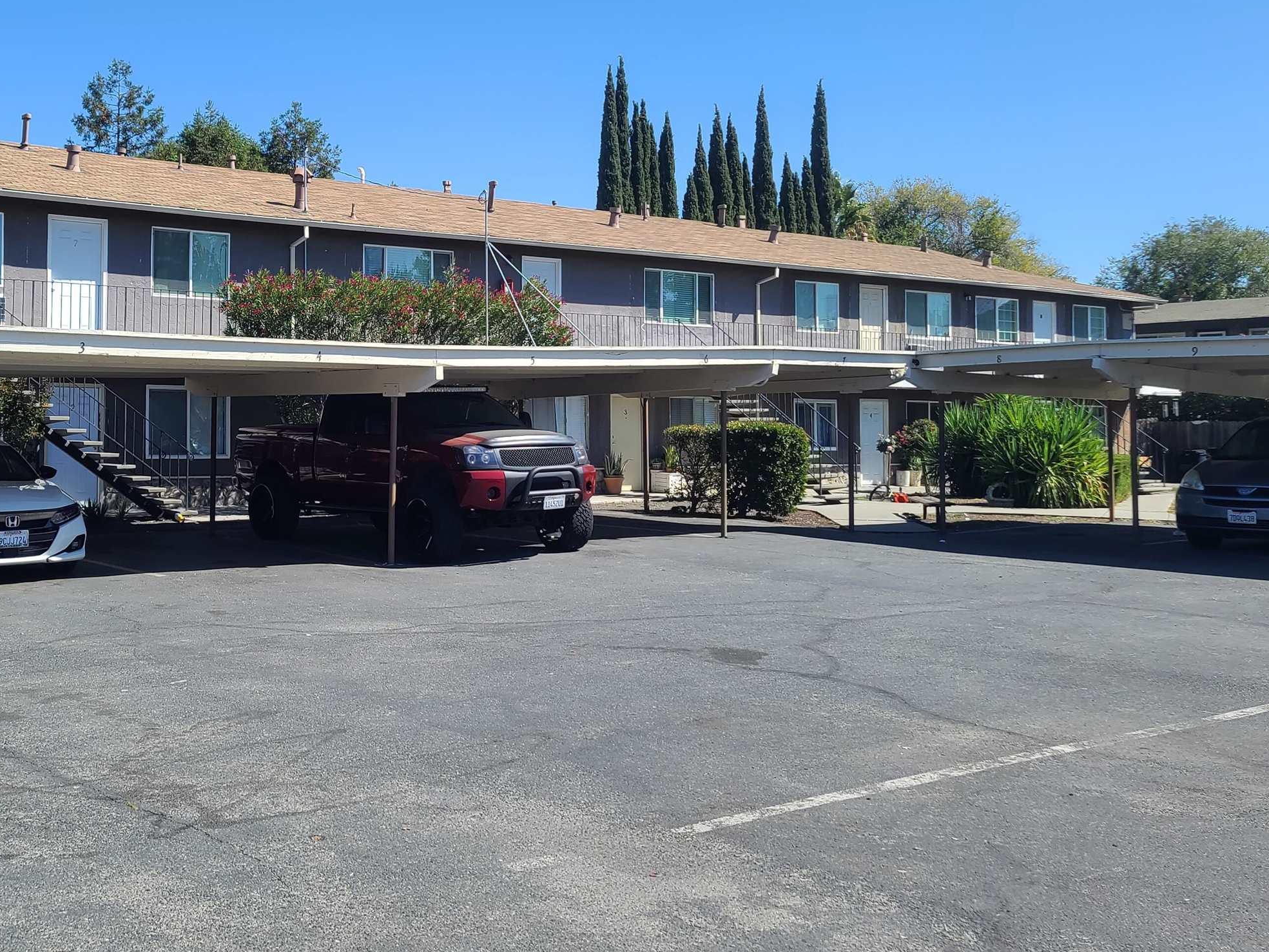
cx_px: 356
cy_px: 349
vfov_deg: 36.6
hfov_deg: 46.5
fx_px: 1430
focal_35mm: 39
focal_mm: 7
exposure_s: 1/654
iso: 16
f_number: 1.8
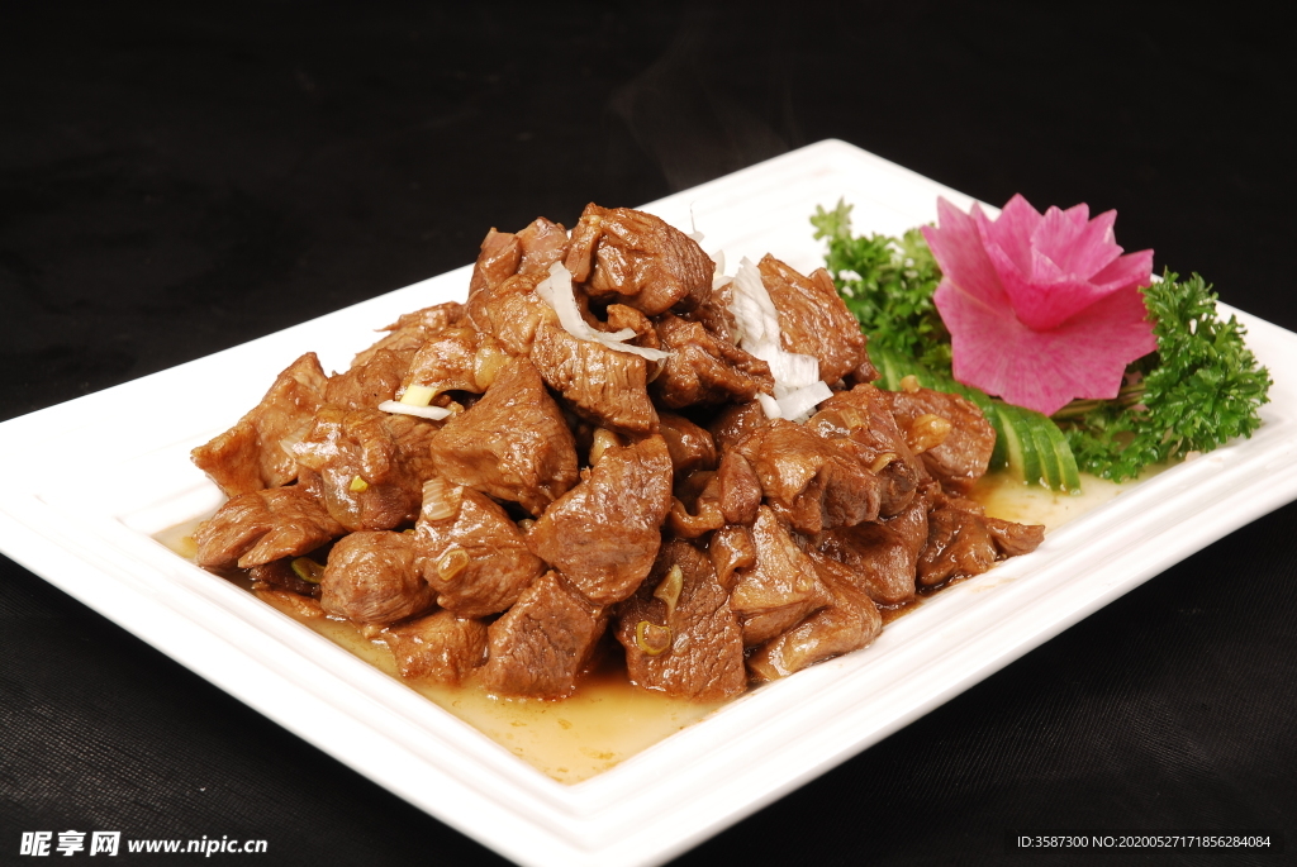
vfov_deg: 13.1
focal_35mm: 105
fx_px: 3787
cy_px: 434
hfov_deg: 19.4
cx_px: 648
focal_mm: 70
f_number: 10
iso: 100
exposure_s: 1/125
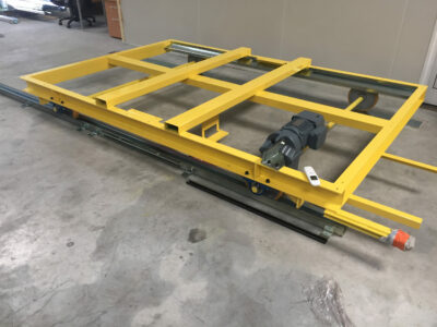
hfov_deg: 61.7
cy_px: 164
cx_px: 218
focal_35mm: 29
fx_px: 366
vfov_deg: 48.2
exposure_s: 1/33
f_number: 2.2
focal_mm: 4.15
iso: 32
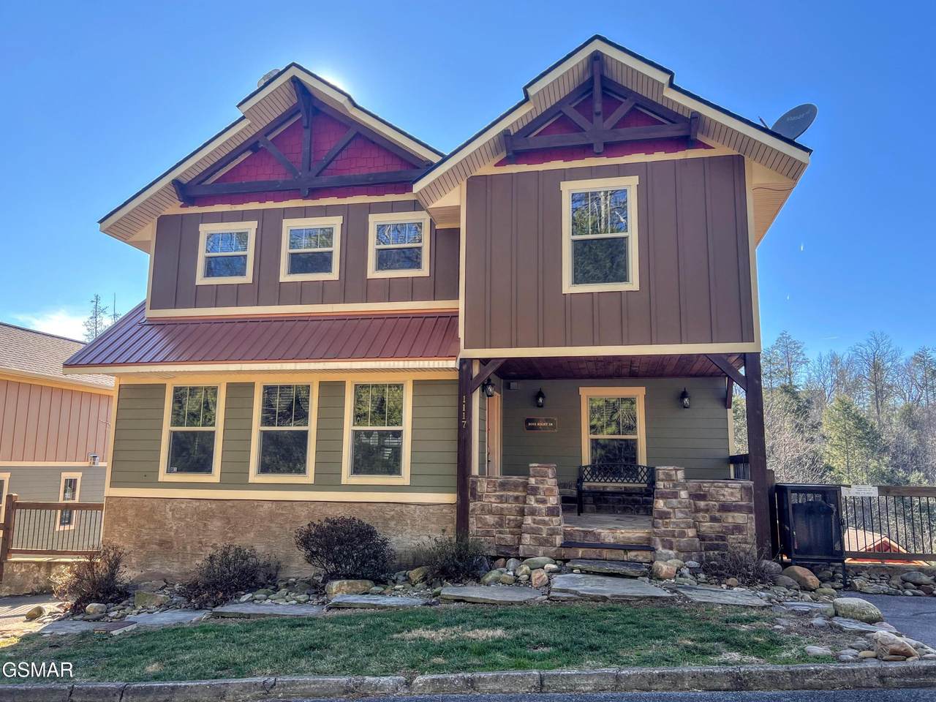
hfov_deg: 67.3
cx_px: 468
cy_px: 351
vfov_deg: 53.1
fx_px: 703
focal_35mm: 26
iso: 50
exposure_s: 1/827
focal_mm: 5.7
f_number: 1.5
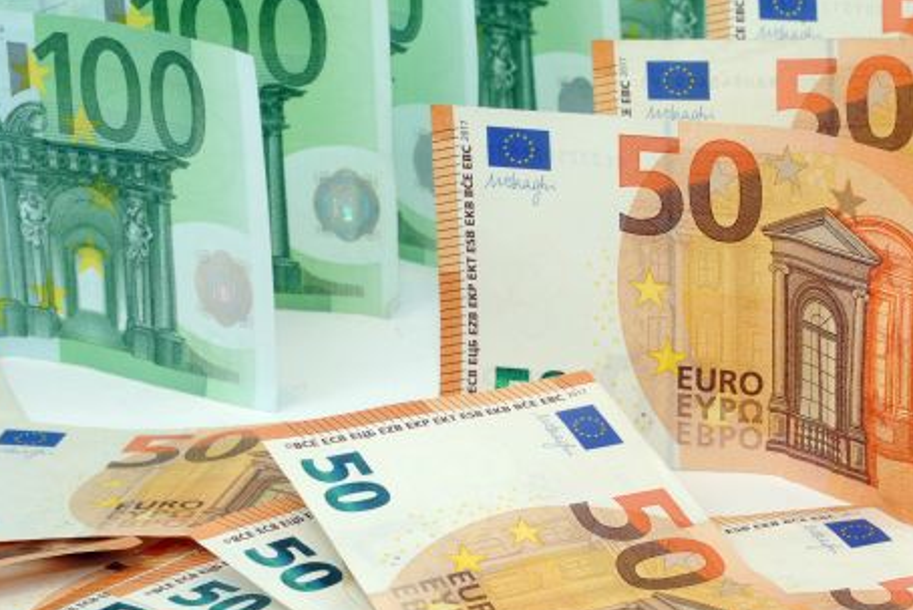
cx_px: 561
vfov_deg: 7.4
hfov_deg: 11.1
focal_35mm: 185
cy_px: 335
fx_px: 4693
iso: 1000
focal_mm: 105
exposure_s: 1/250
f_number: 18
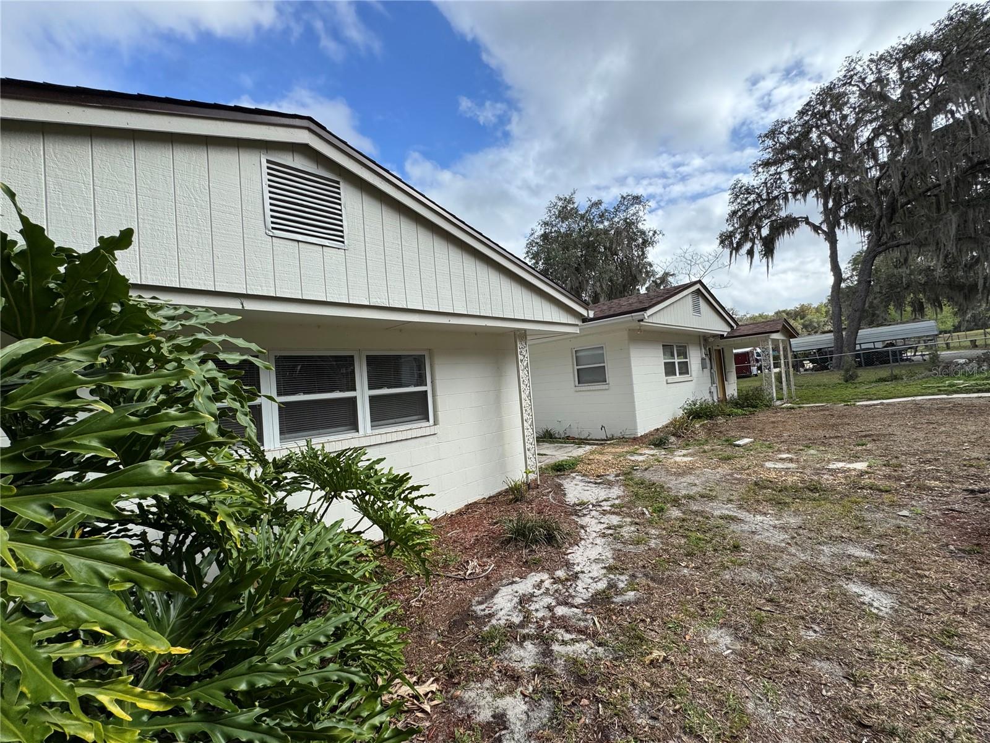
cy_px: 372
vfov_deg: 85.7
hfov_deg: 102.1
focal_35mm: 14
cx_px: 495
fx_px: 400
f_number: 2.2
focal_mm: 2.22
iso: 40
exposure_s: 1/1256
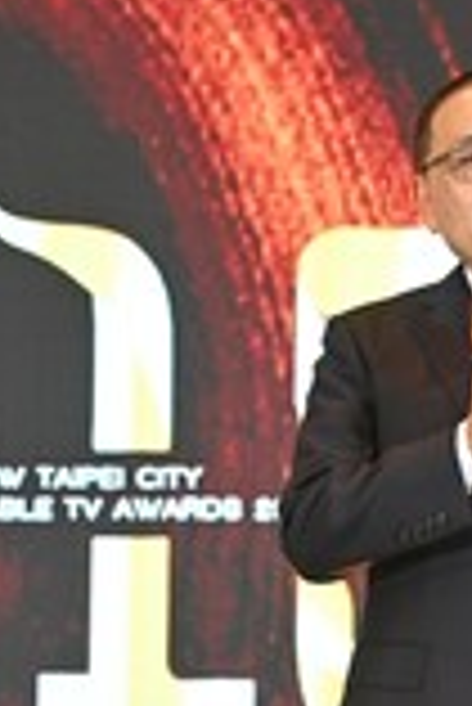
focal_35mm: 306
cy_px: 322
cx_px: 526
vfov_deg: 6.7
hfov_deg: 4.5
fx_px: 6004
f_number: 4
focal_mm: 120
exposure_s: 1/100
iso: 1250
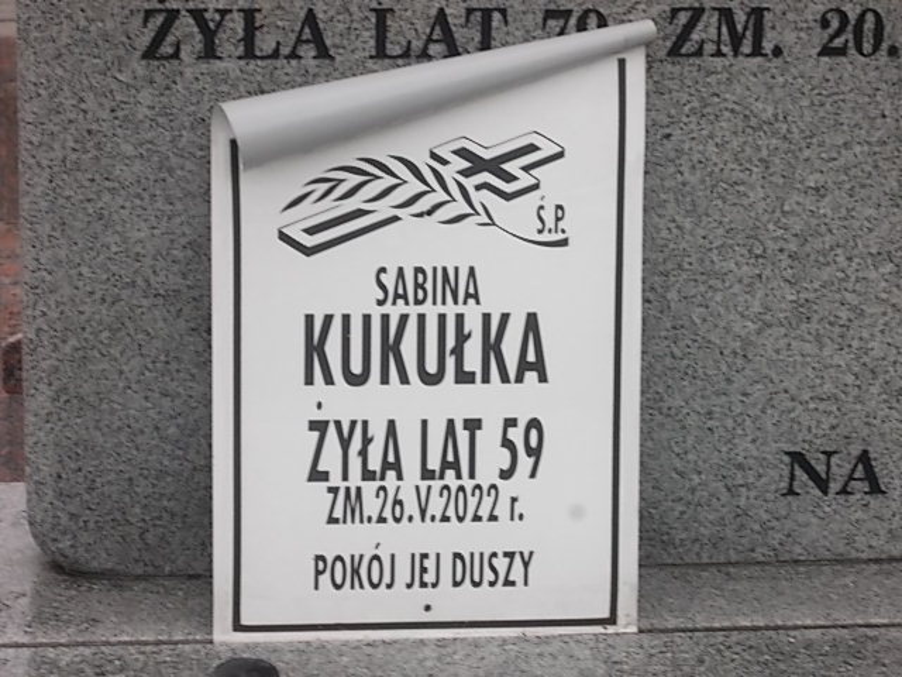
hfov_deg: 15.5
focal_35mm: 127
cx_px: 451
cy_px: 338
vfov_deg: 11.7
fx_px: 3309
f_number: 6.3
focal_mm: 17.9
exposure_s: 1/60
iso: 100
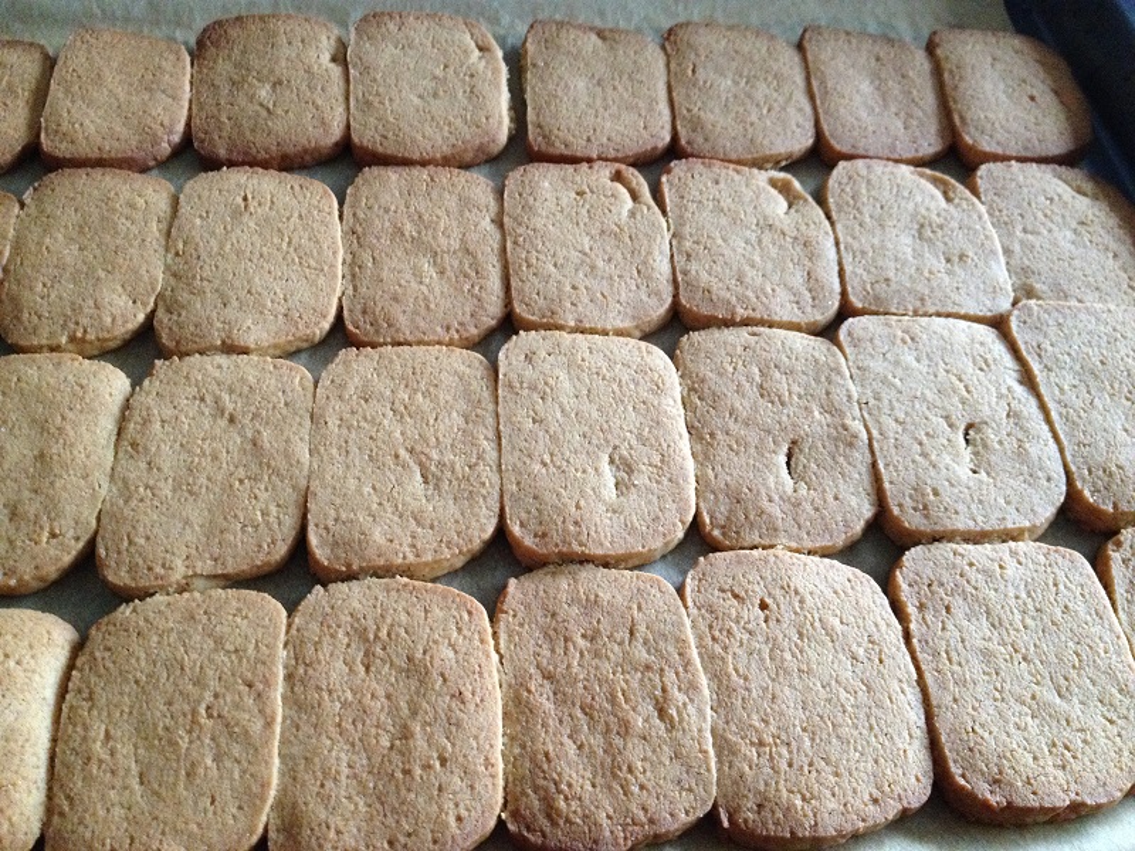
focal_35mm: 35
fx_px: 1148
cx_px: 568
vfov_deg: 40.7
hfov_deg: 52.6
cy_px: 426
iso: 500
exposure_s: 1/15
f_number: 2.4
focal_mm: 4.28
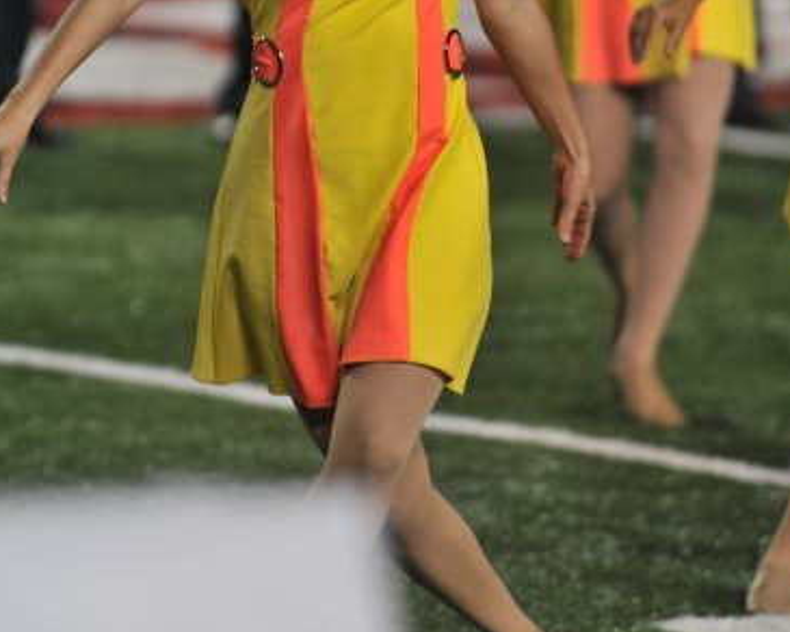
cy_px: 110
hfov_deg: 4.2
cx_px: 389
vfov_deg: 3.3
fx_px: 10825
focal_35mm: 463
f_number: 2.8
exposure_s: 1/500
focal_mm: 200
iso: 800
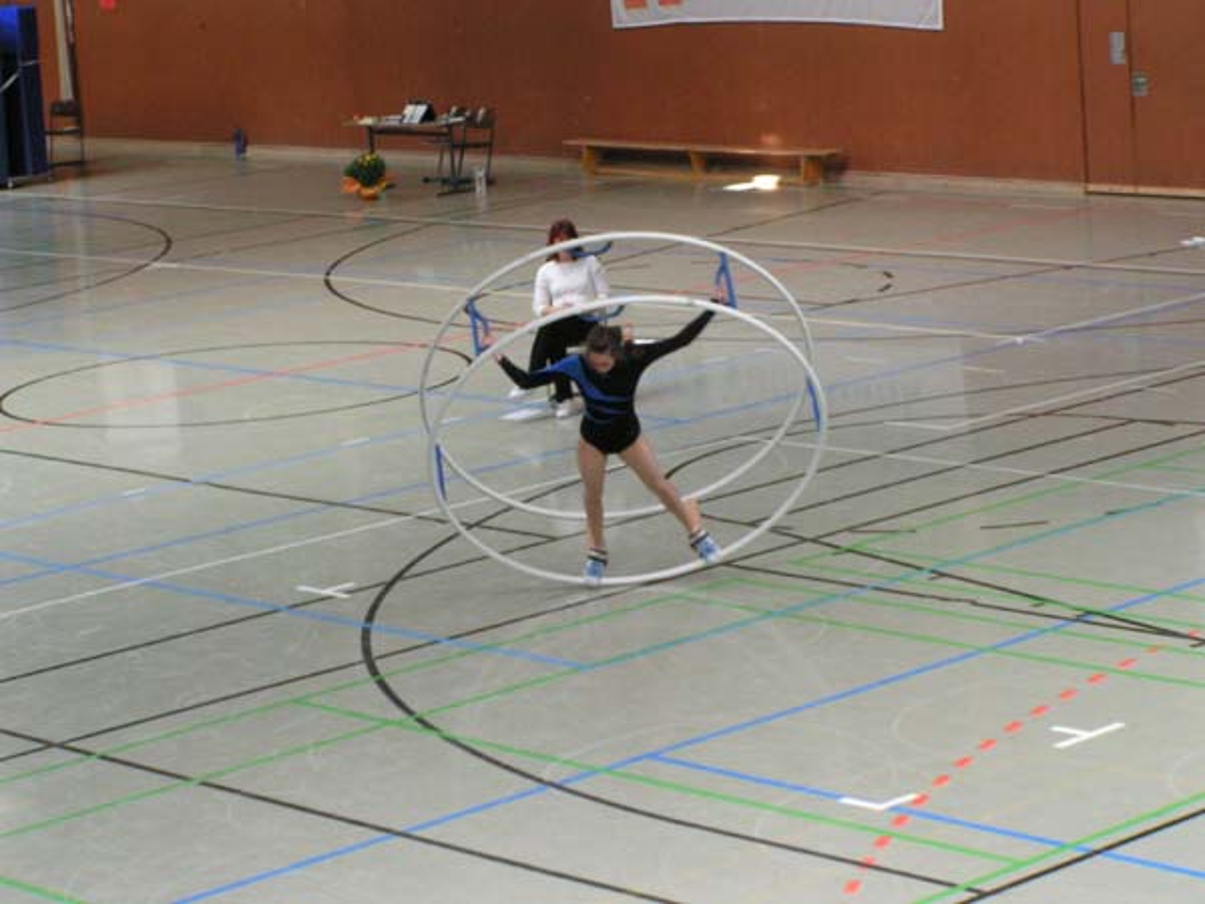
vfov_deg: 13.7
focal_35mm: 108
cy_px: 452
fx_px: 3760
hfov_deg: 18.2
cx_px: 602
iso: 200
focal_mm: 16.6
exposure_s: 1/125
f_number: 5
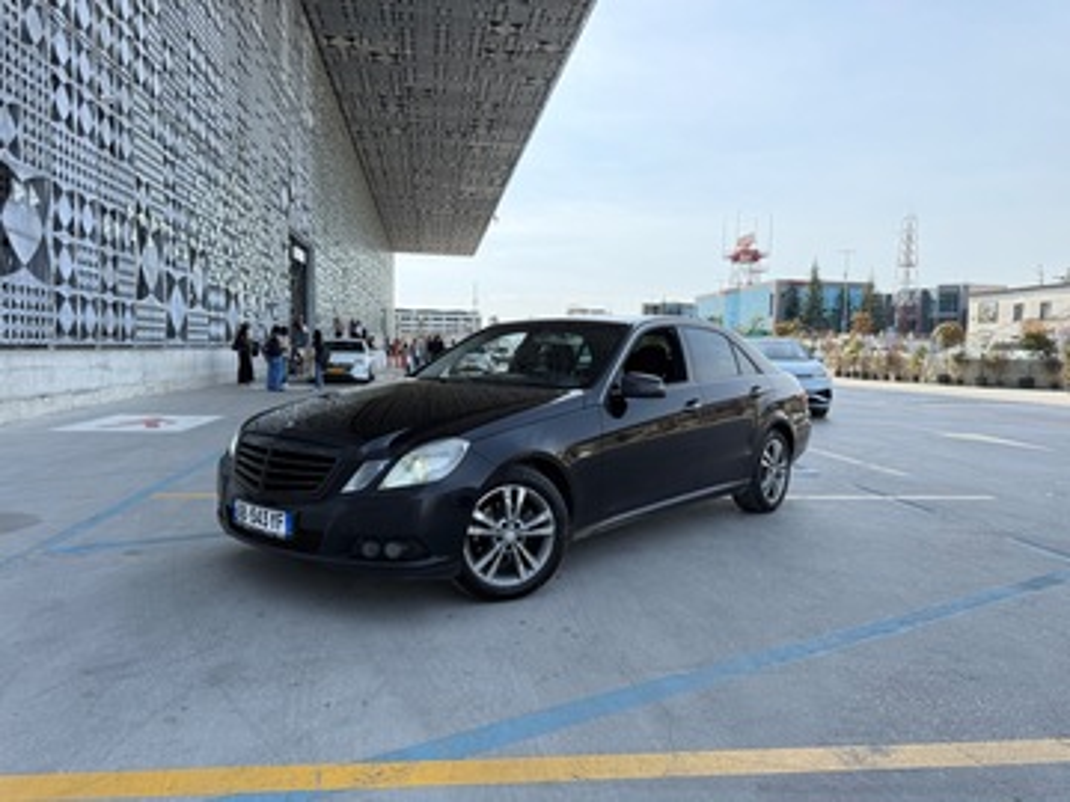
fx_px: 742
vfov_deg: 56.8
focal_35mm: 24
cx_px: 535
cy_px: 401
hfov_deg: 71.6
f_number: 1.78
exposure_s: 1/909
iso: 100
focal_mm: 6.76
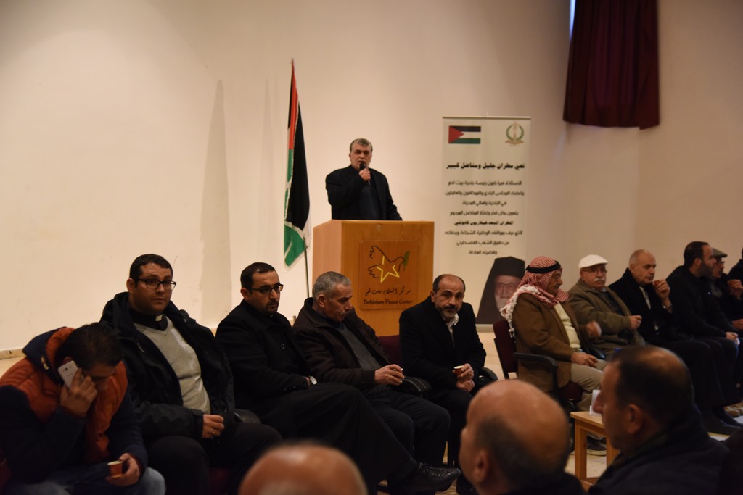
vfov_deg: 24.6
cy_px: 248
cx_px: 372
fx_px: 1135
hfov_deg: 36.2
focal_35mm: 55
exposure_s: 1/60
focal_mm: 55
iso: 2500
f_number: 4
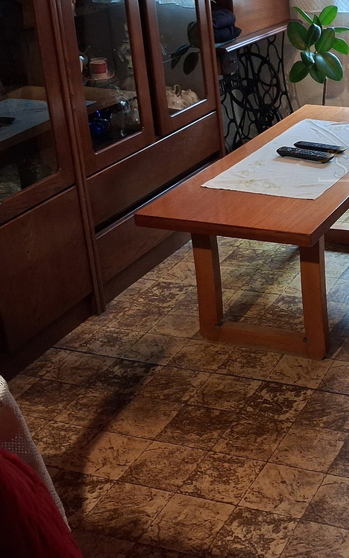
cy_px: 164
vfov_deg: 36.3
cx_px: 412
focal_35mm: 55
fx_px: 837
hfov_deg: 21.9
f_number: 1.8
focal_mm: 4
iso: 400
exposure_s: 1/50
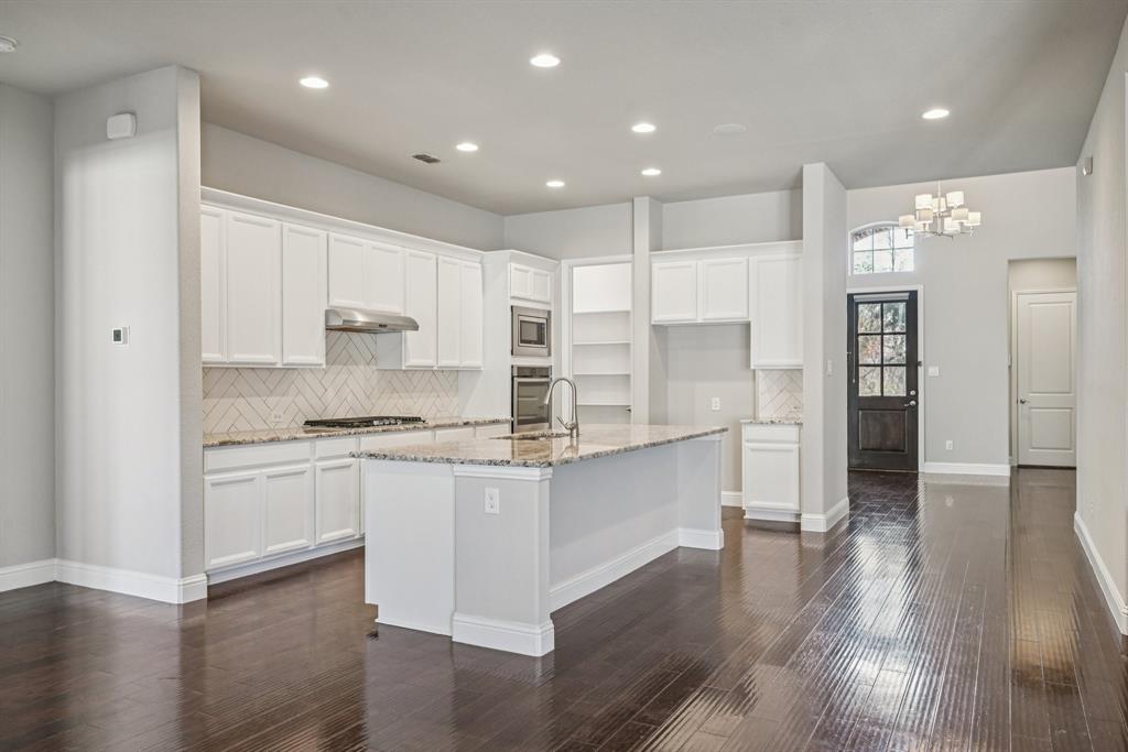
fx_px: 783
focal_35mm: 25
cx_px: 564
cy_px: 376
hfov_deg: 71.5
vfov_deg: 51.3
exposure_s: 1/8
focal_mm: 25
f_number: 8
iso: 400
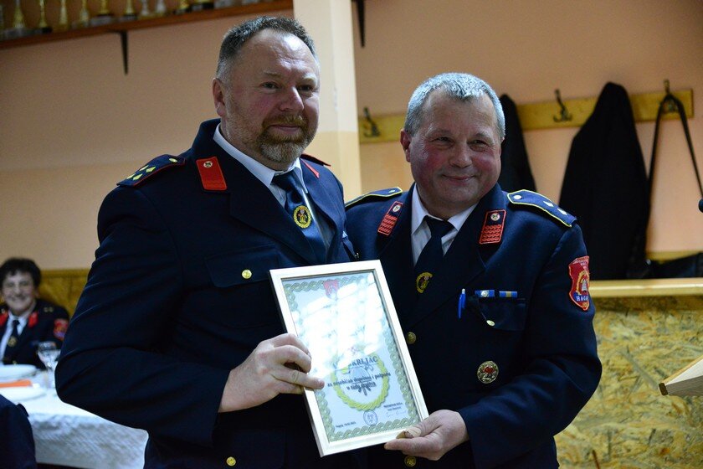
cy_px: 234
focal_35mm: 62
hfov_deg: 32.4
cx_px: 352
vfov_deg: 21.9
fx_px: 1211
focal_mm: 62
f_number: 4
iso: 6400
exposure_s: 1/125
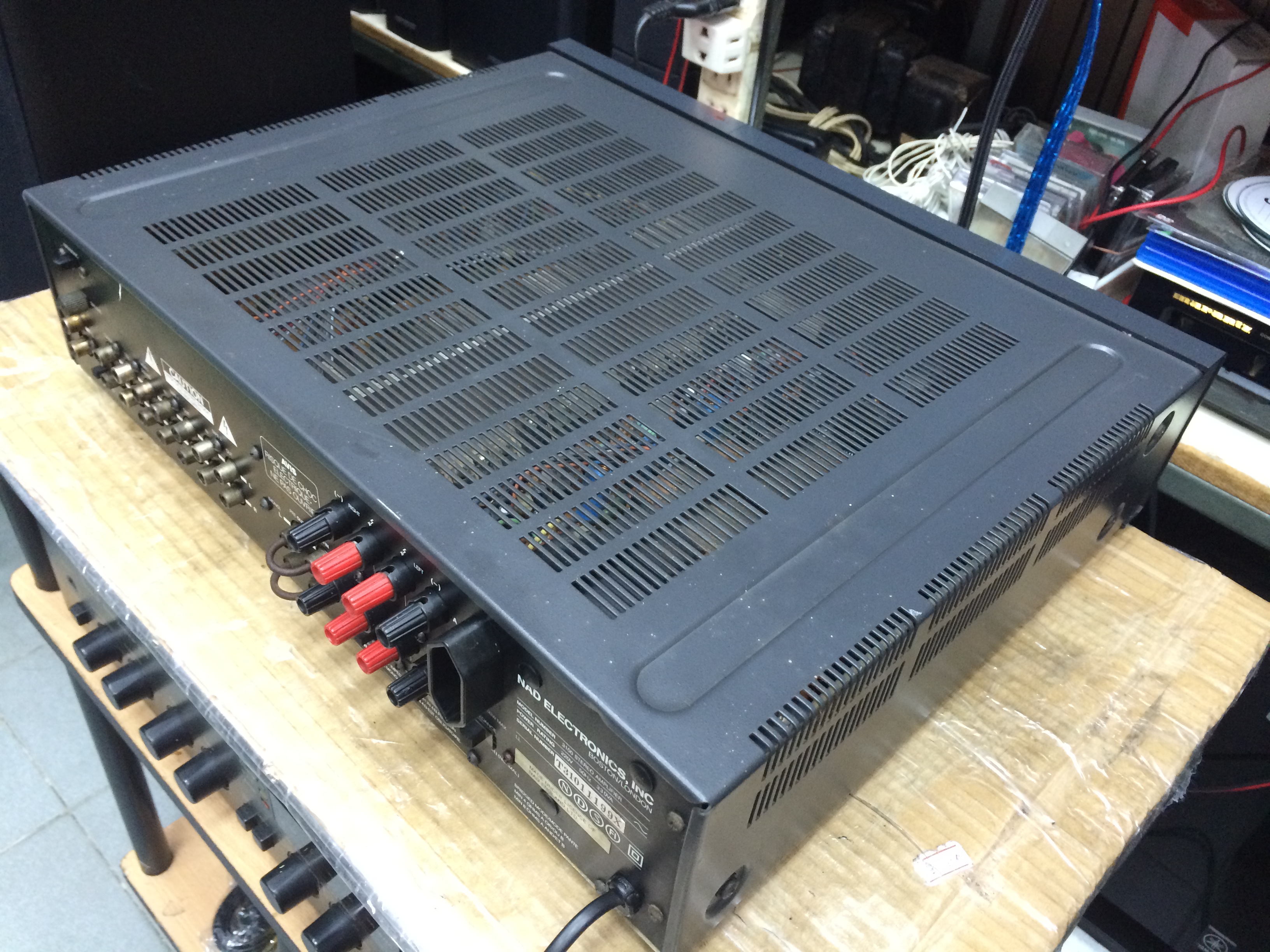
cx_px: 635
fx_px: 1064
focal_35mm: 29
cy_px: 476
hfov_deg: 61.7
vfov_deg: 48.2
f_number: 2.2
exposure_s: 1/33
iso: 250
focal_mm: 4.15
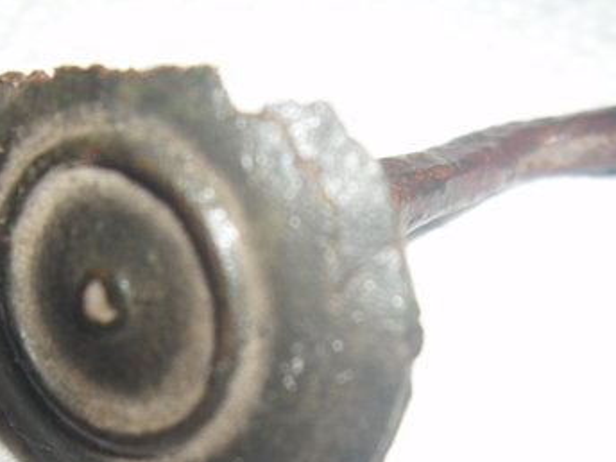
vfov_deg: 32.0
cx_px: 290
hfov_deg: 42.1
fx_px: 801
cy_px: 289
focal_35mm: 45
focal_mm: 6.2
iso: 50
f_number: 5.6
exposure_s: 1/200
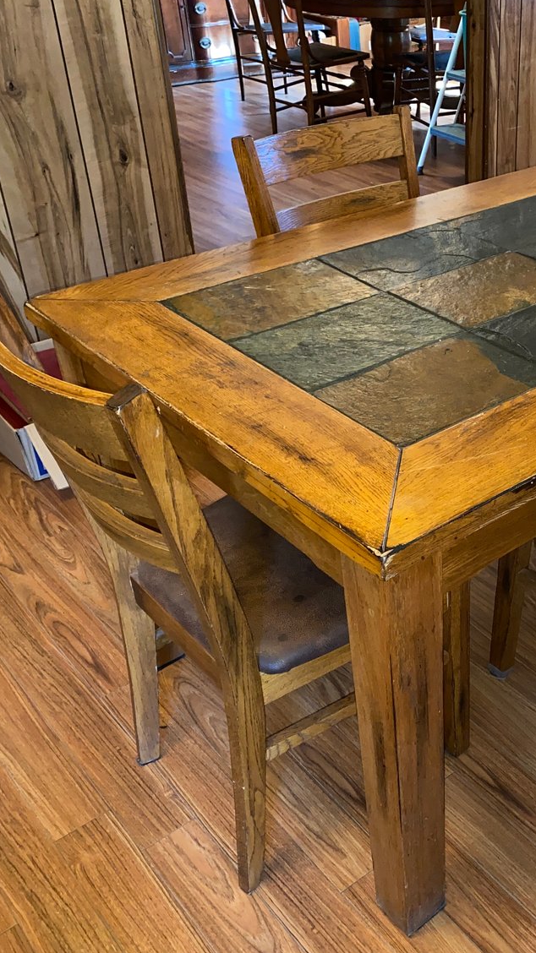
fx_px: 961
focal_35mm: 38
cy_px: 475
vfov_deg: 52.8
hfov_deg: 29.8
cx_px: 491
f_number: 1.8
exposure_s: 1/9
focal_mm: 4.25
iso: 160
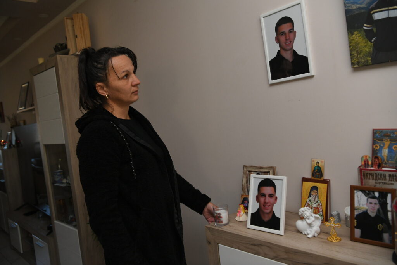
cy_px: 132
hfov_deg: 60.3
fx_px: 342
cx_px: 198
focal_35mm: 31
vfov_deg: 42.3
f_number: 4
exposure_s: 1/250
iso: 1250
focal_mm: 31
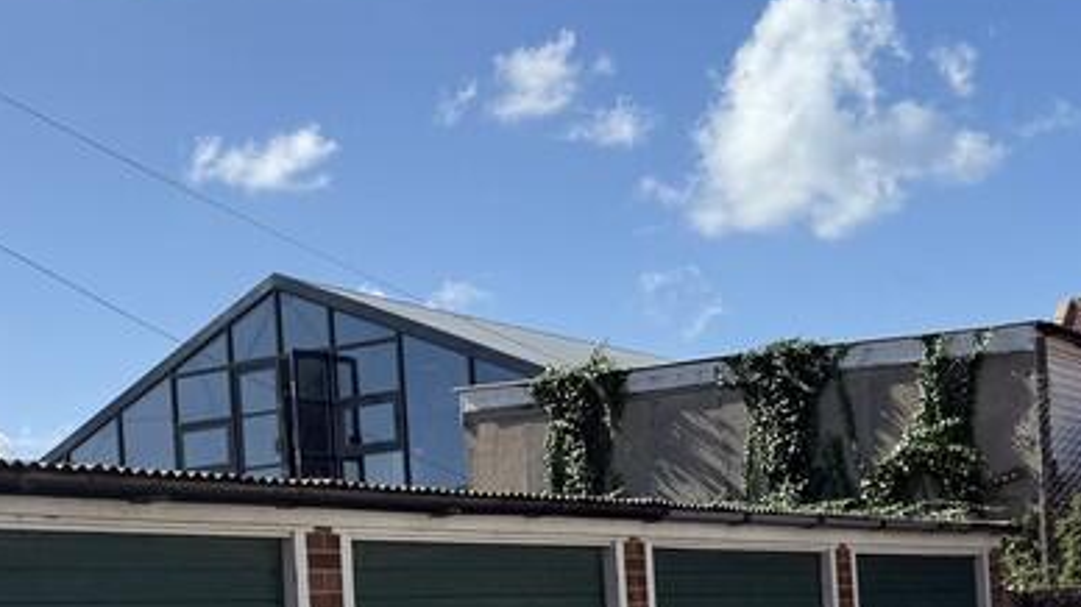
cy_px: 582
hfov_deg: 30.2
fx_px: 1977
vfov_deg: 17.1
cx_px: 298
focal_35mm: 69
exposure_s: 1/5714
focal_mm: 6.76
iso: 80
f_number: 1.78
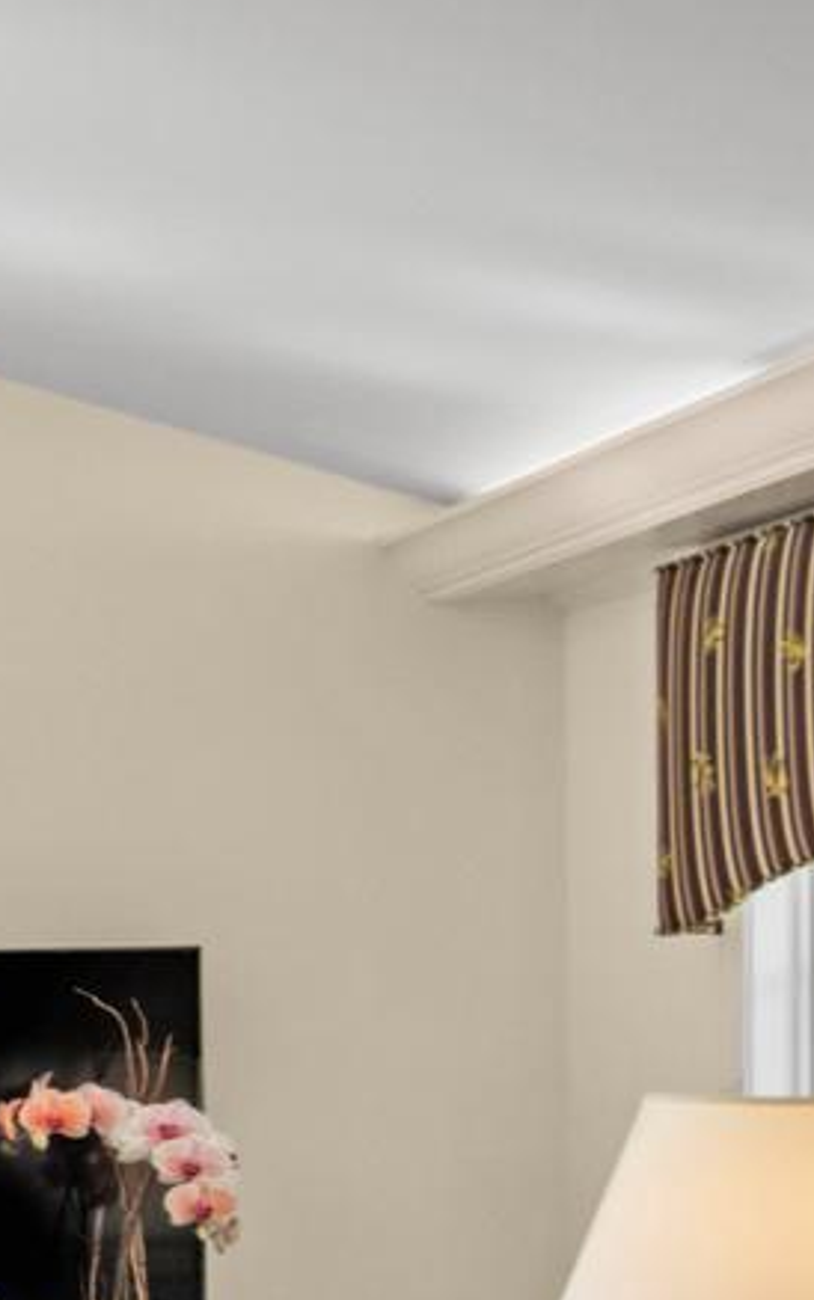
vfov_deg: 24.5
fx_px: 2873
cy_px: 1266
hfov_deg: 10.2
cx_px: -1800
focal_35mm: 81
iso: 800
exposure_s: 1/30
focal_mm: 17
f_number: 8
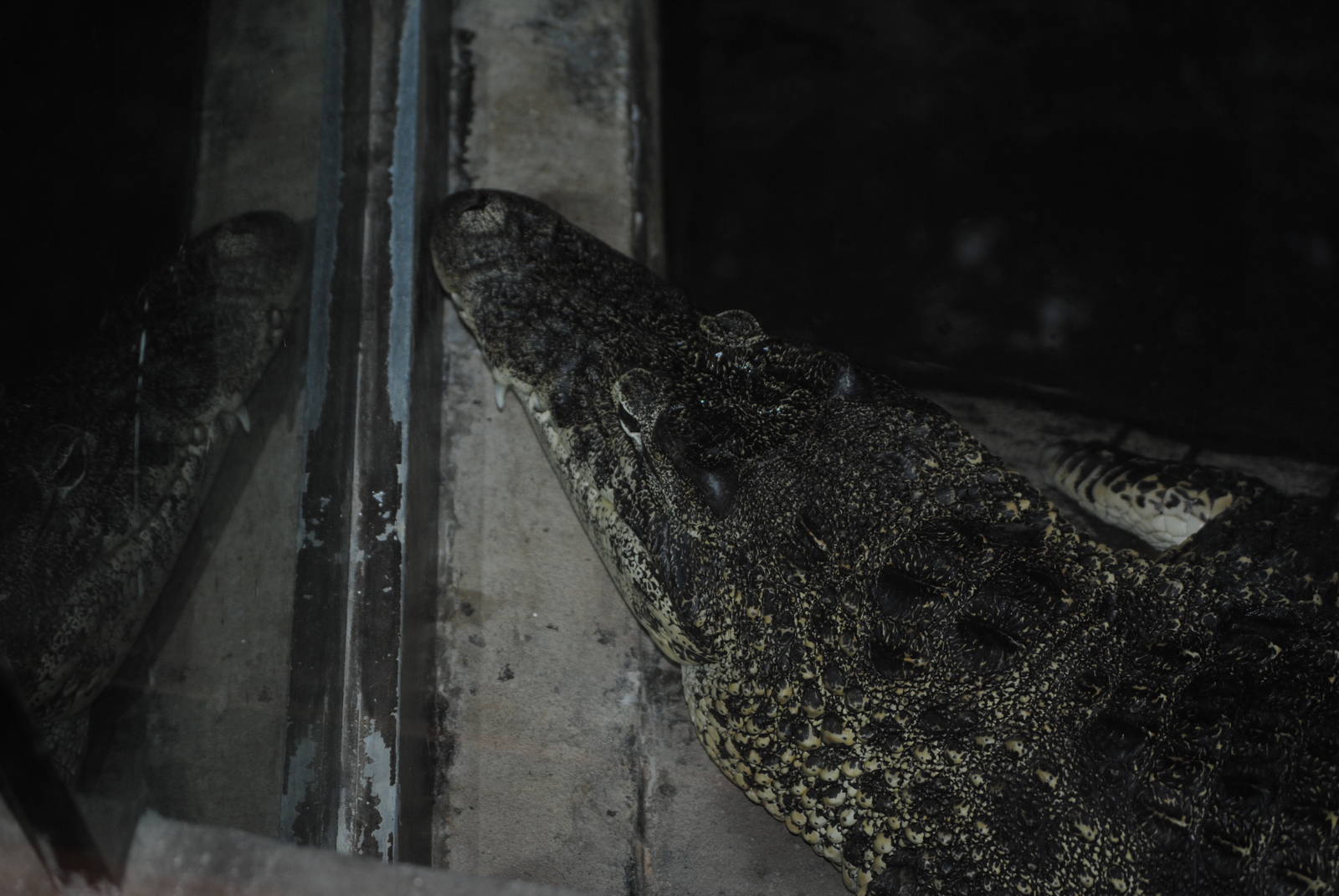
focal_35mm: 90
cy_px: 448
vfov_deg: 15.2
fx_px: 3351
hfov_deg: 22.6
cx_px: 670
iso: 200
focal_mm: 60
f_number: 4.2
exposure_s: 1/60
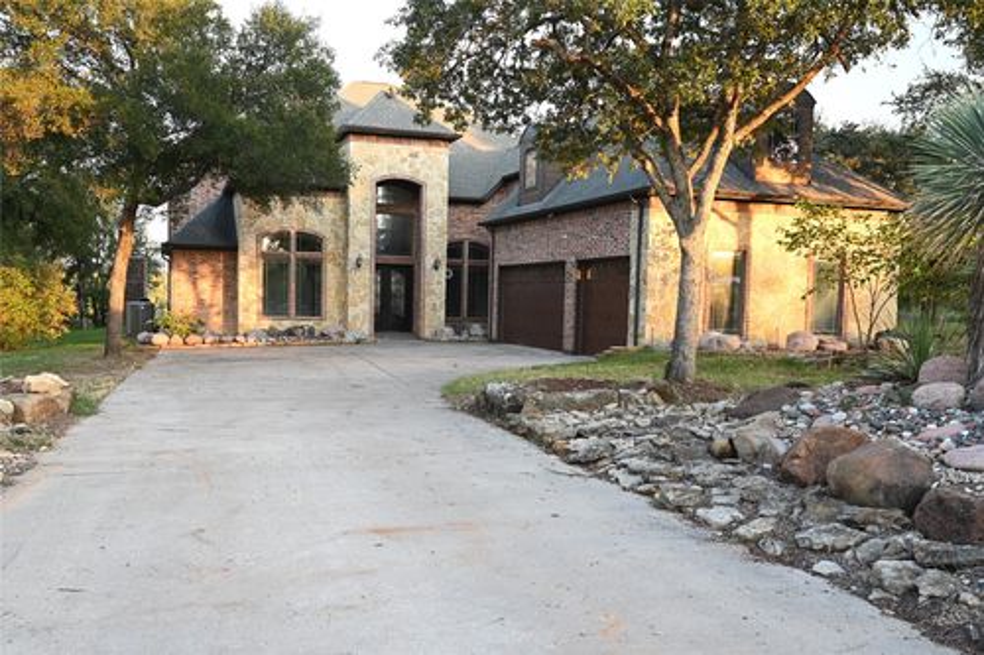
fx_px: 806
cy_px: 328
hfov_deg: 62.8
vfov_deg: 44.2
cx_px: 492
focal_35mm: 30
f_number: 5.6
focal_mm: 29.5
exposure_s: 1/125
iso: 560
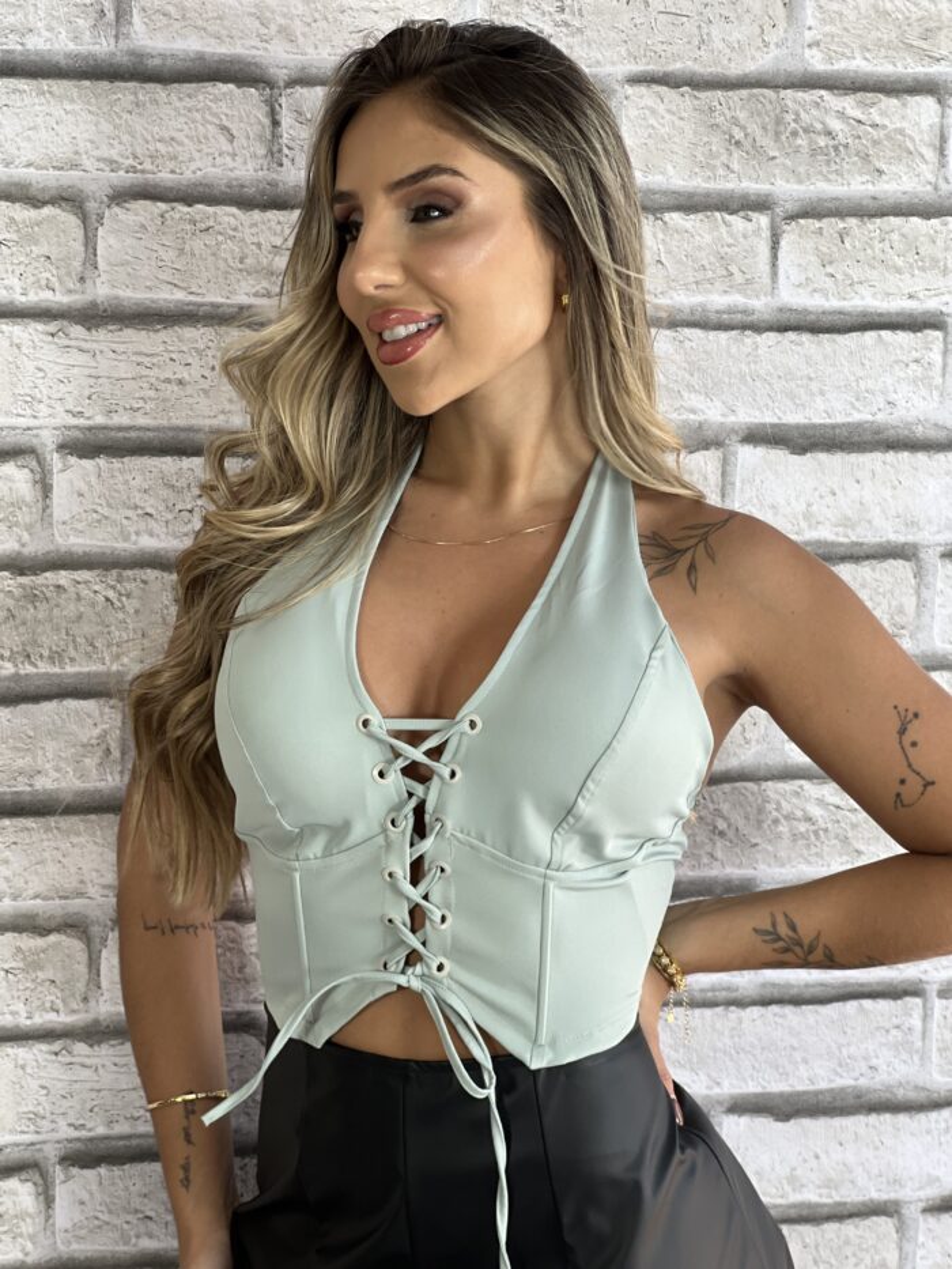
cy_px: 634
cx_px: 476
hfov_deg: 19.1
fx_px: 2823
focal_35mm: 77
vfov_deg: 25.3
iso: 100
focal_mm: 9
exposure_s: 1/120
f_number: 2.8
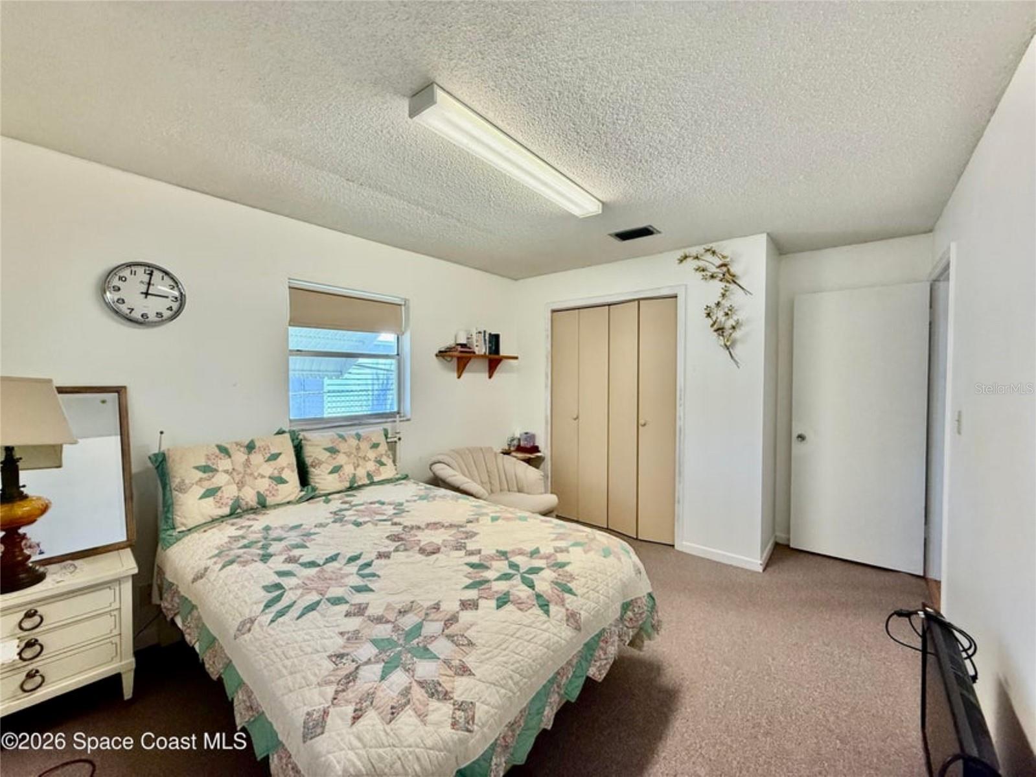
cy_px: 388
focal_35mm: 14
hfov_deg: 102.1
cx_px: 518
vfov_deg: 85.7
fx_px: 419
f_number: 2.2
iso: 160
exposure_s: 1/120
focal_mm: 2.22
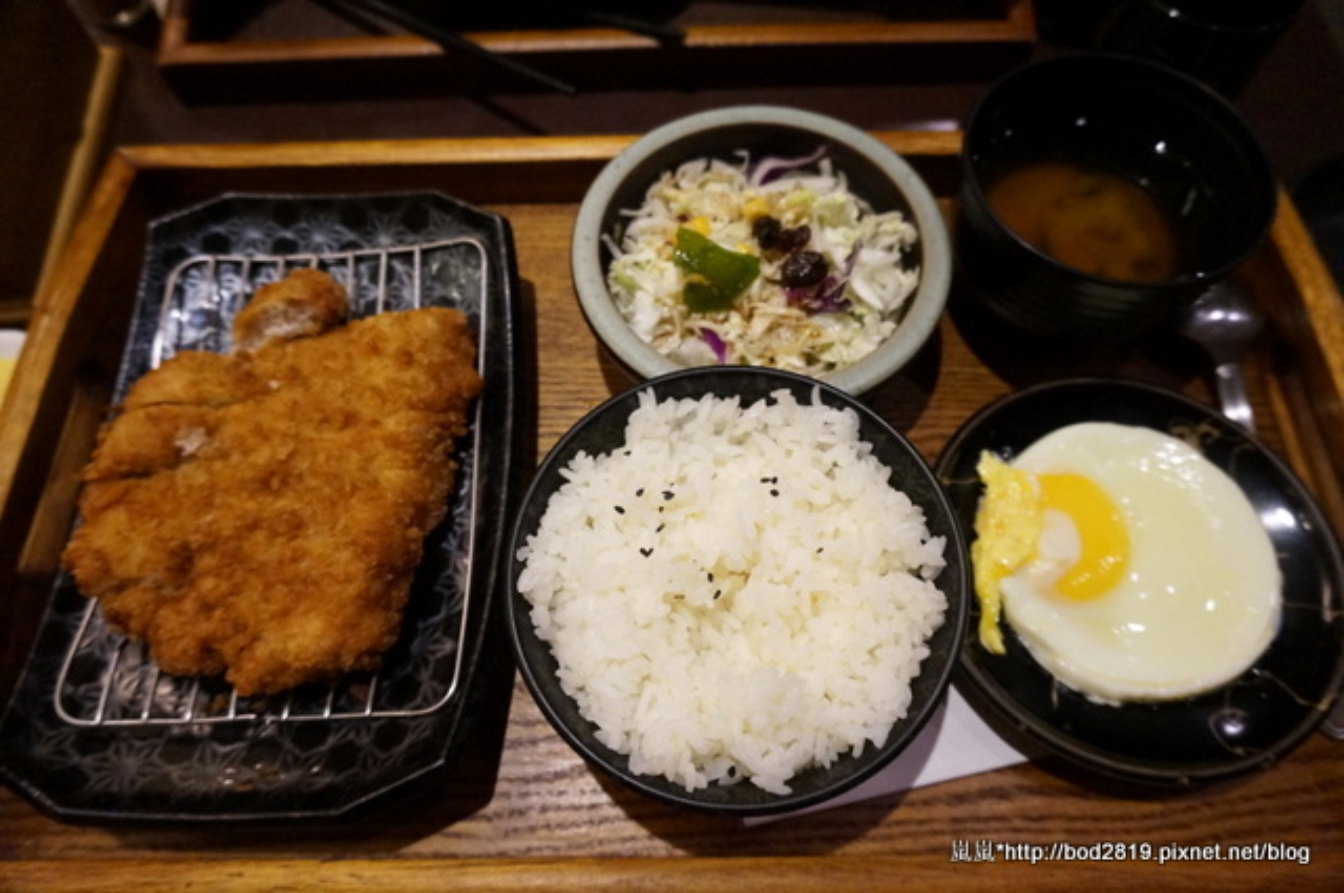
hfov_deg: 73.8
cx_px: 672
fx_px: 895
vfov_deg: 53.0
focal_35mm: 24
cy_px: 446
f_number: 4
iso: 2500
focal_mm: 16
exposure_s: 1/60
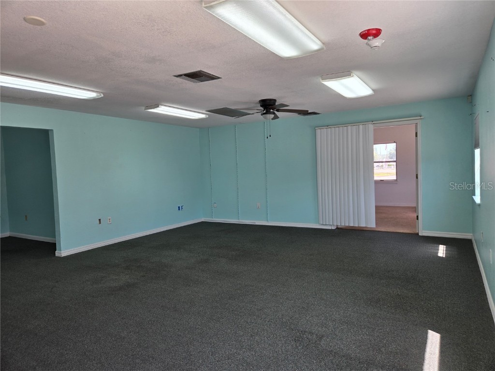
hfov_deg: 73.9
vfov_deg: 58.9
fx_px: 329
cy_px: 186
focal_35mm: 23
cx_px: 248
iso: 25
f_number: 1.8
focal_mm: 5.4
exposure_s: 1/151
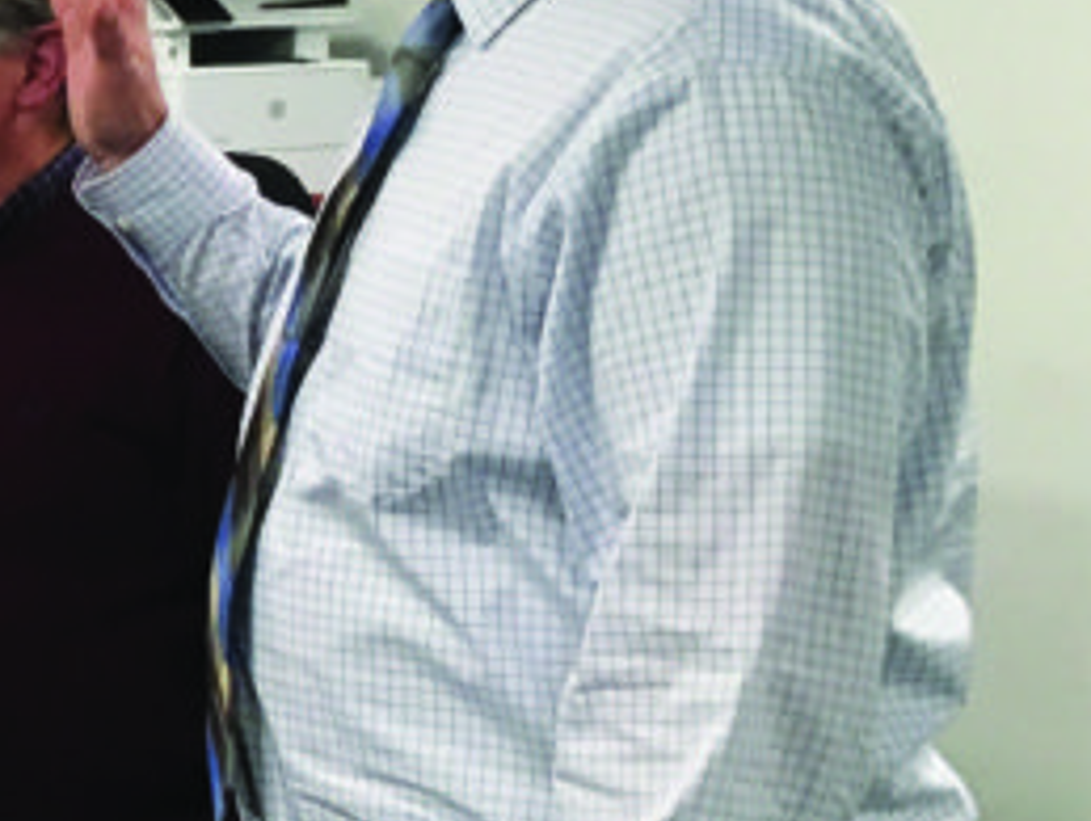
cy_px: 297
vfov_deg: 12.1
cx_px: -767
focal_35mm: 123
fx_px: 3882
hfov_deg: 14.4
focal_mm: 4.15
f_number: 2.2
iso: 40
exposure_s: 1/30
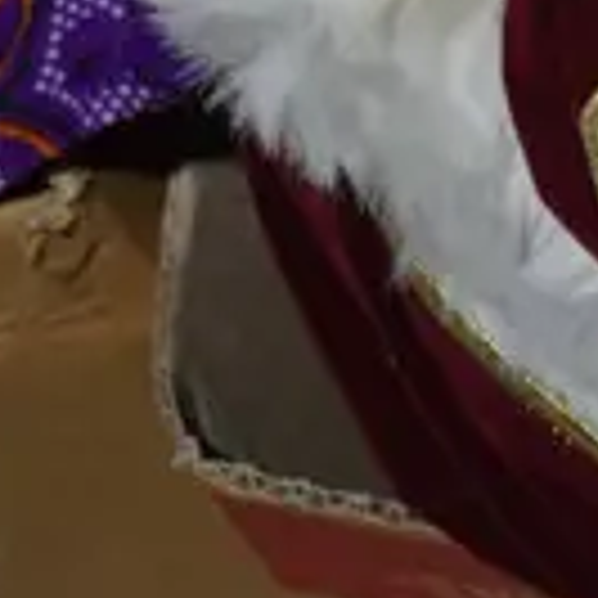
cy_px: -263
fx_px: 5590
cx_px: 2262
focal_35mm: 286
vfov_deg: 6.1
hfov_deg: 5.5
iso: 200
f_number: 4.6
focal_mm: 21
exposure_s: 1/60
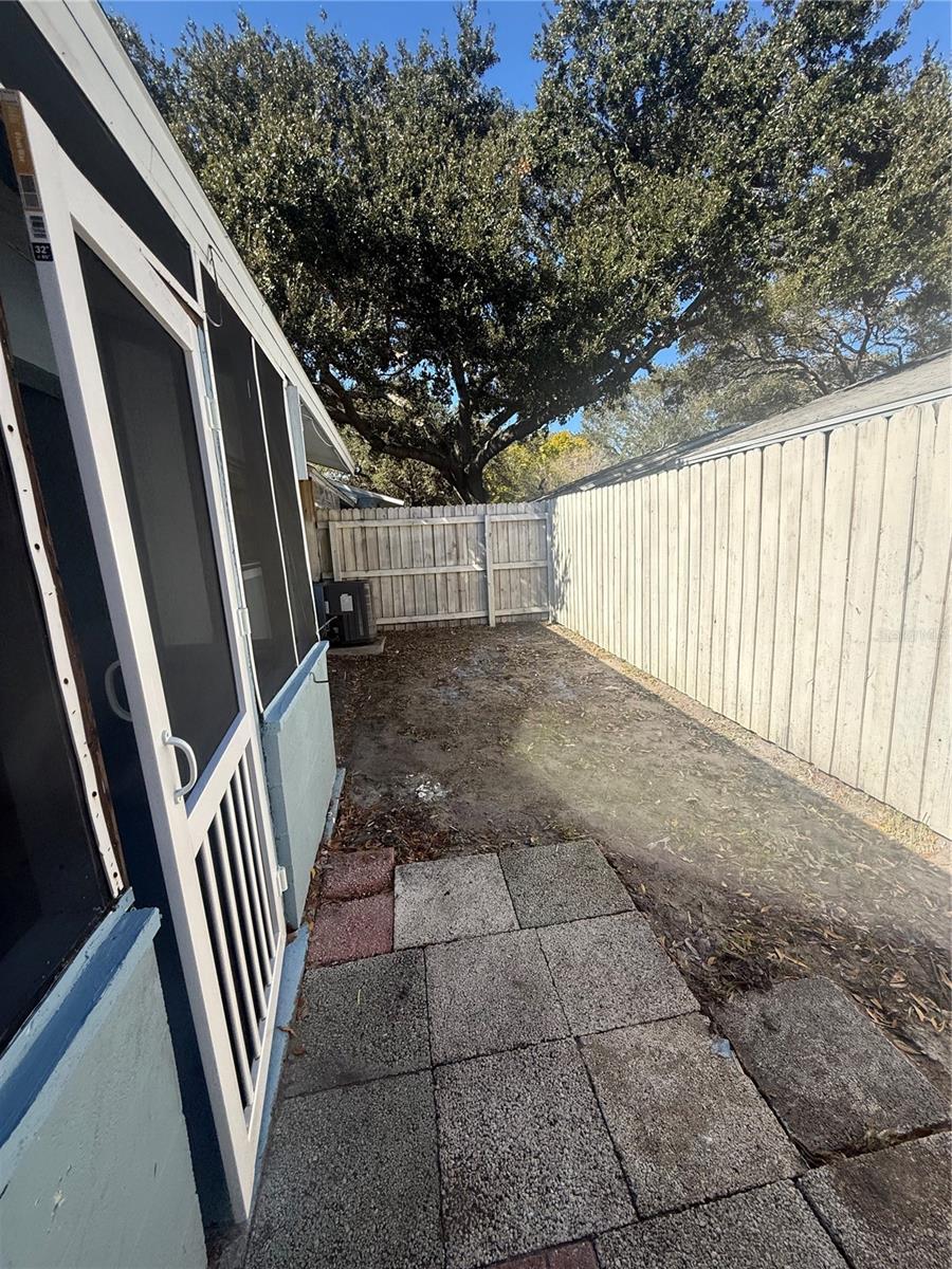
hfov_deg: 85.7
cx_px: 476
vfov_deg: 102.1
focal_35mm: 14
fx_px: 513
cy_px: 634
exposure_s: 1/1399
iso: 64
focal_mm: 2.22
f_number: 2.2
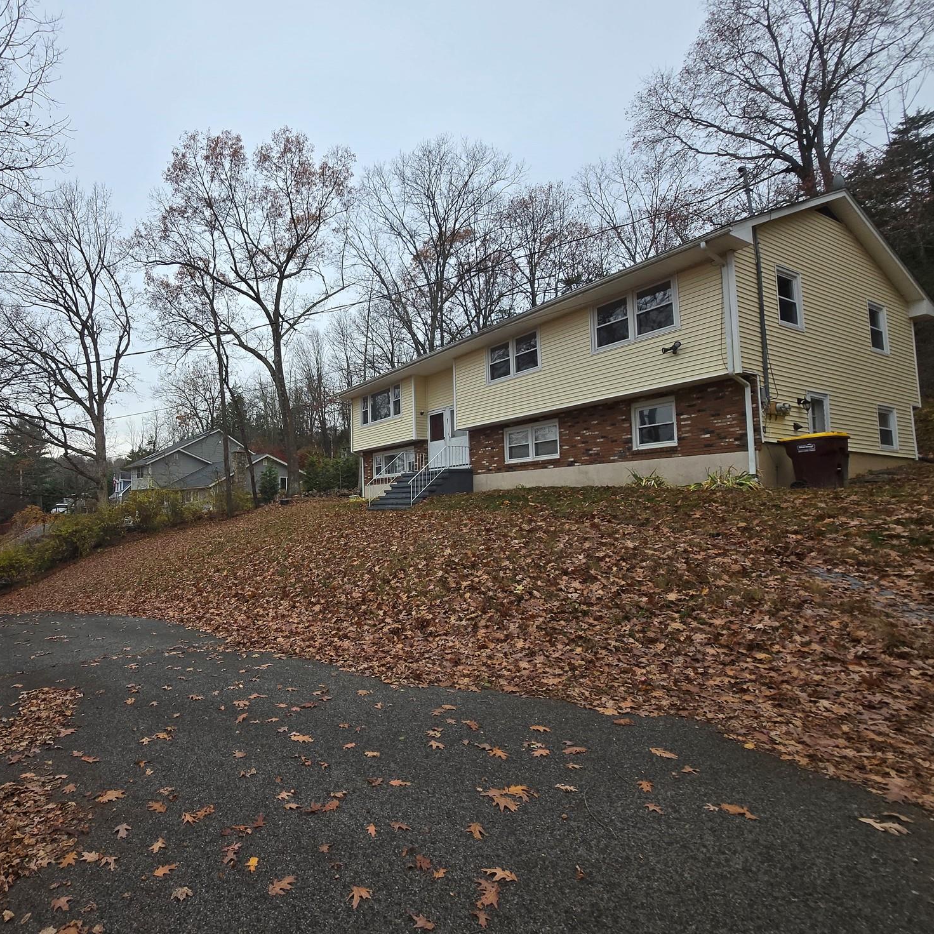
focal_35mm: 16
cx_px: 309
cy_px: 477
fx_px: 488
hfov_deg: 84.3
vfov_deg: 87.4
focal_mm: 1.7
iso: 40
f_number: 2.2
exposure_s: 1/120
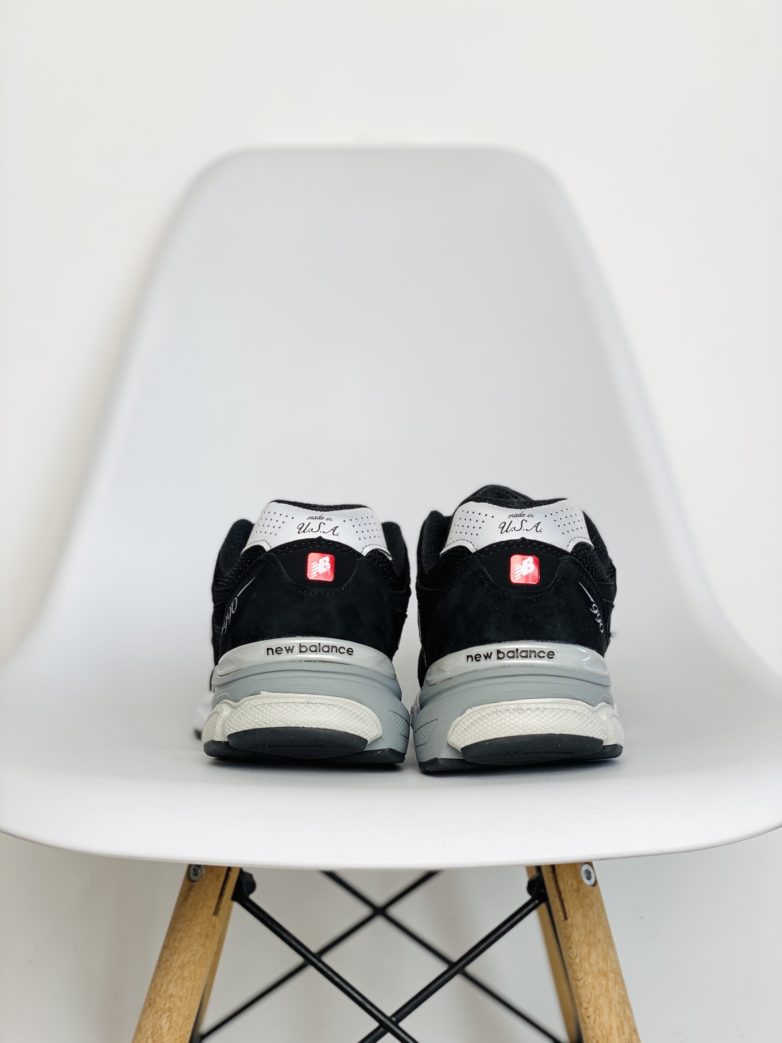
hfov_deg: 28.0
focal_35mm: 52
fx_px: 1566
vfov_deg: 36.8
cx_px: 391
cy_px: 522
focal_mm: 6
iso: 20
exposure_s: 1/100
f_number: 2
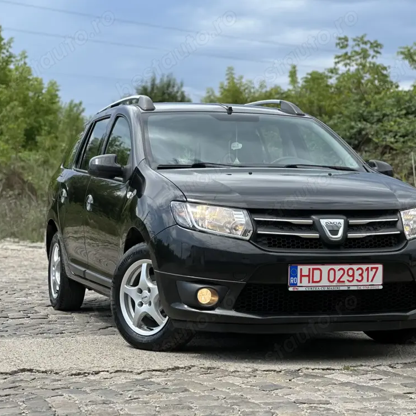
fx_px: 1237
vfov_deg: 19.1
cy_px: 208
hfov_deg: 19.1
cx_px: 249
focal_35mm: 91
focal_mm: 9
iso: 32
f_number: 2.8
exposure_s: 1/435
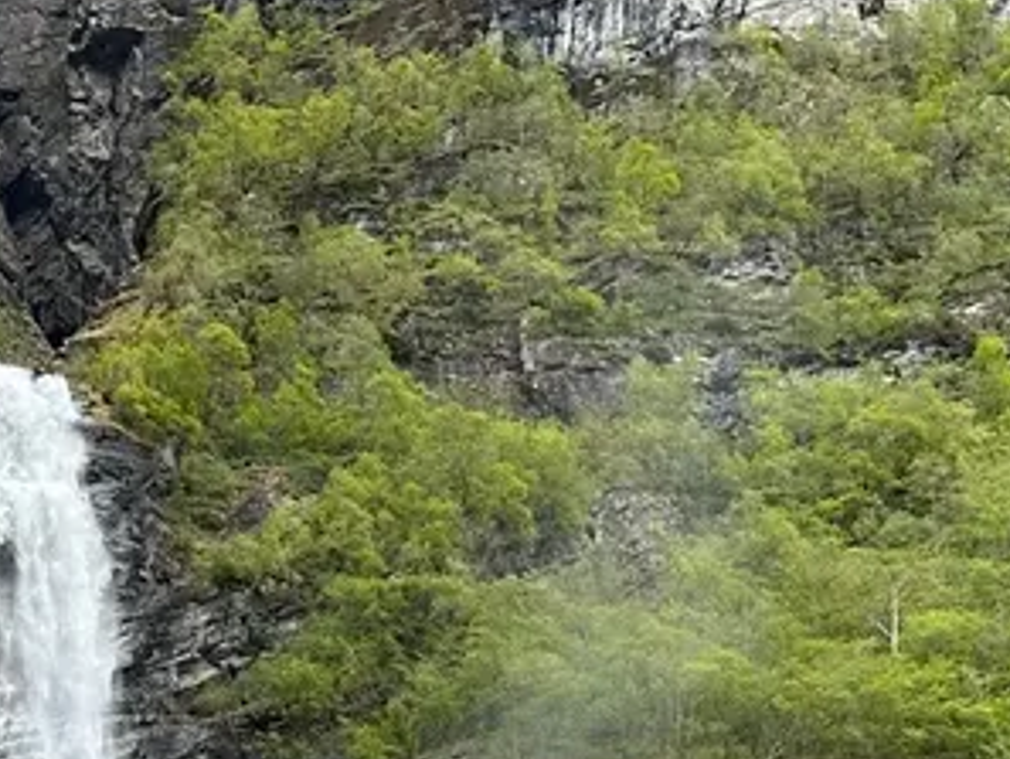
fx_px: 2831
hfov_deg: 19.5
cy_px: 1412
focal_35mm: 97
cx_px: -65
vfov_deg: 13.5
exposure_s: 1/1321
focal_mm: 6.86
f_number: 1.78
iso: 80
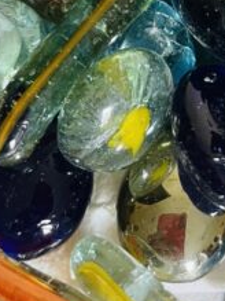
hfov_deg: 17.8
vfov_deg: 21.7
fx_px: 703
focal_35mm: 81
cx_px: 224
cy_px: -93
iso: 125
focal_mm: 4.2
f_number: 1.6
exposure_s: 1/50
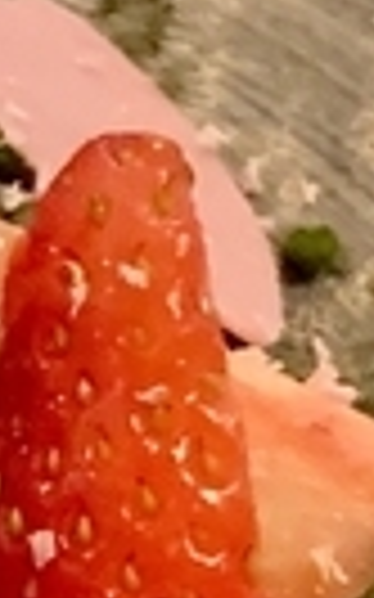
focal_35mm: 248
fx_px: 4049
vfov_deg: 8.3
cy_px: 890
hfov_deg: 5.2
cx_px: -433
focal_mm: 4.25
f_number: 1.8
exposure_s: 1/30
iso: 640
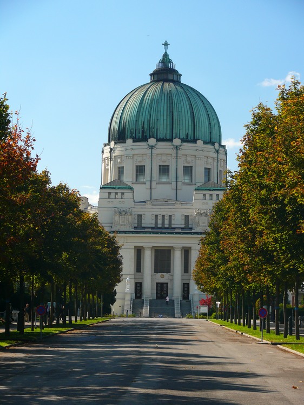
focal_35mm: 119
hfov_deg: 12.4
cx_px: 152
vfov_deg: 16.6
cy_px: 202
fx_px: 1394
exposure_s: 1/250
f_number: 4
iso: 100
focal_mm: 25.1
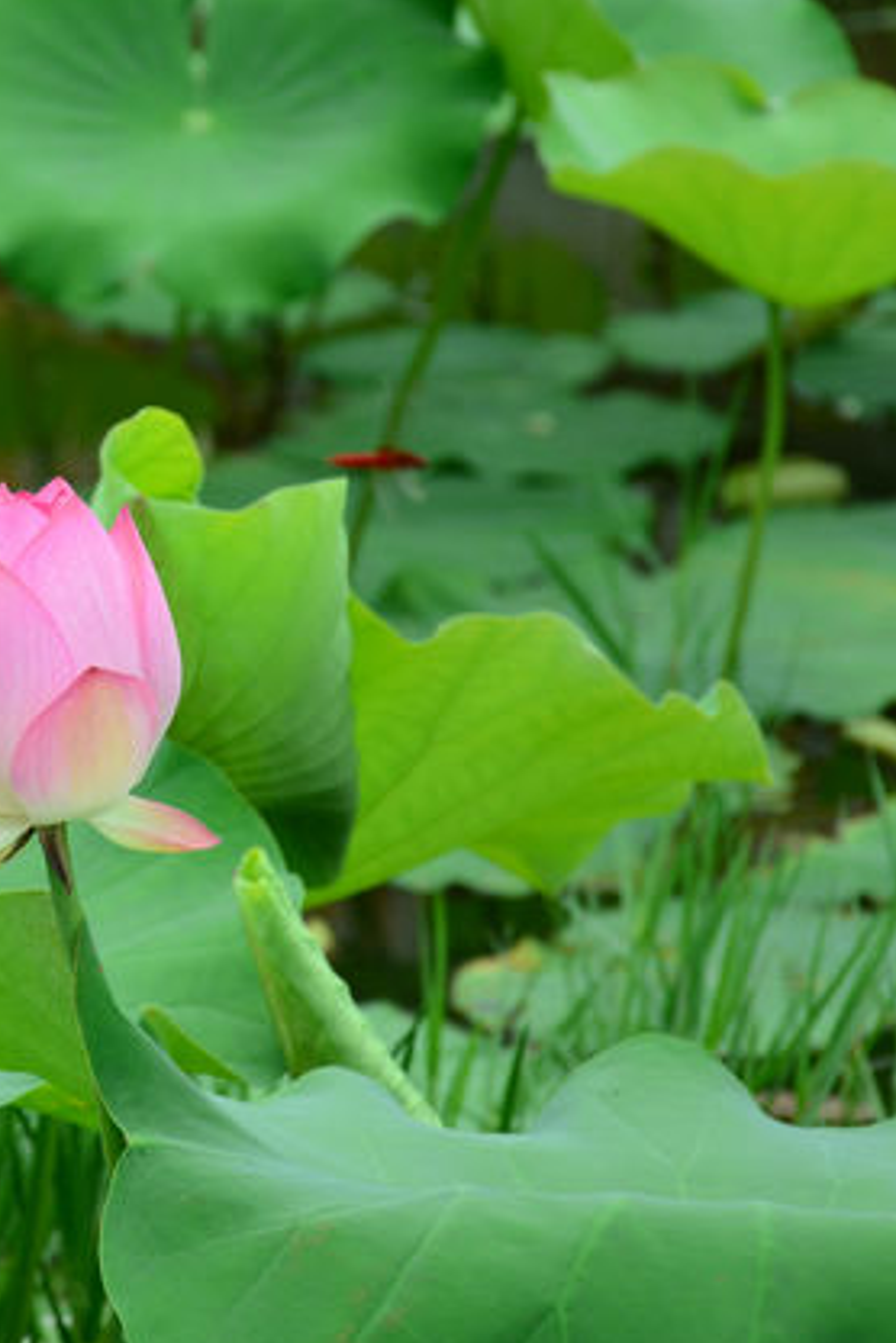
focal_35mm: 264
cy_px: 610
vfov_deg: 7.8
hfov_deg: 5.2
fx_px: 9849
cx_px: 45
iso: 100
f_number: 5.6
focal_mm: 105
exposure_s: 1/250
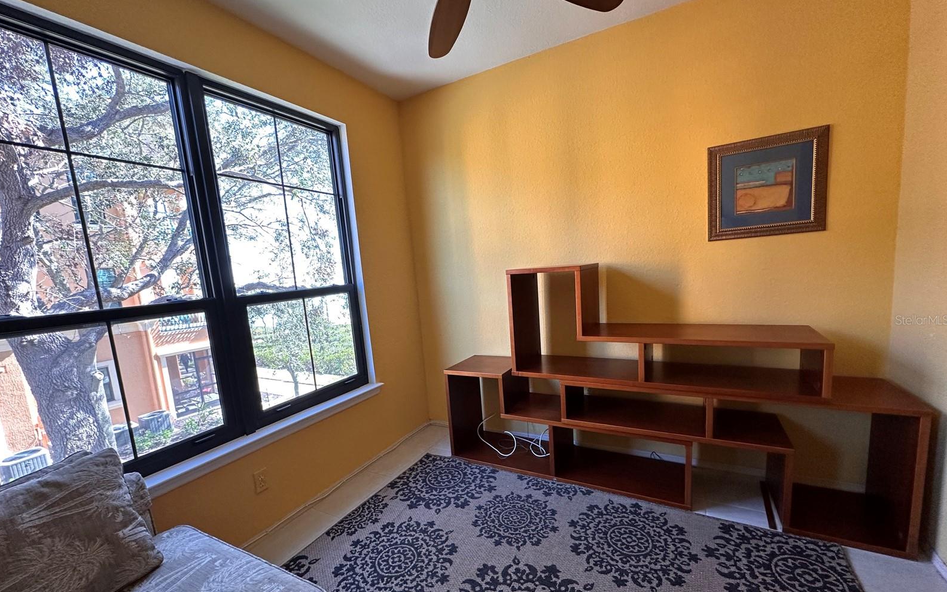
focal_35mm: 15
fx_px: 387
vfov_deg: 74.6
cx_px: 473
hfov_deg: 101.5
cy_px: 320
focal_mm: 2.22
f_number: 2.2
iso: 200
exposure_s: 1/120
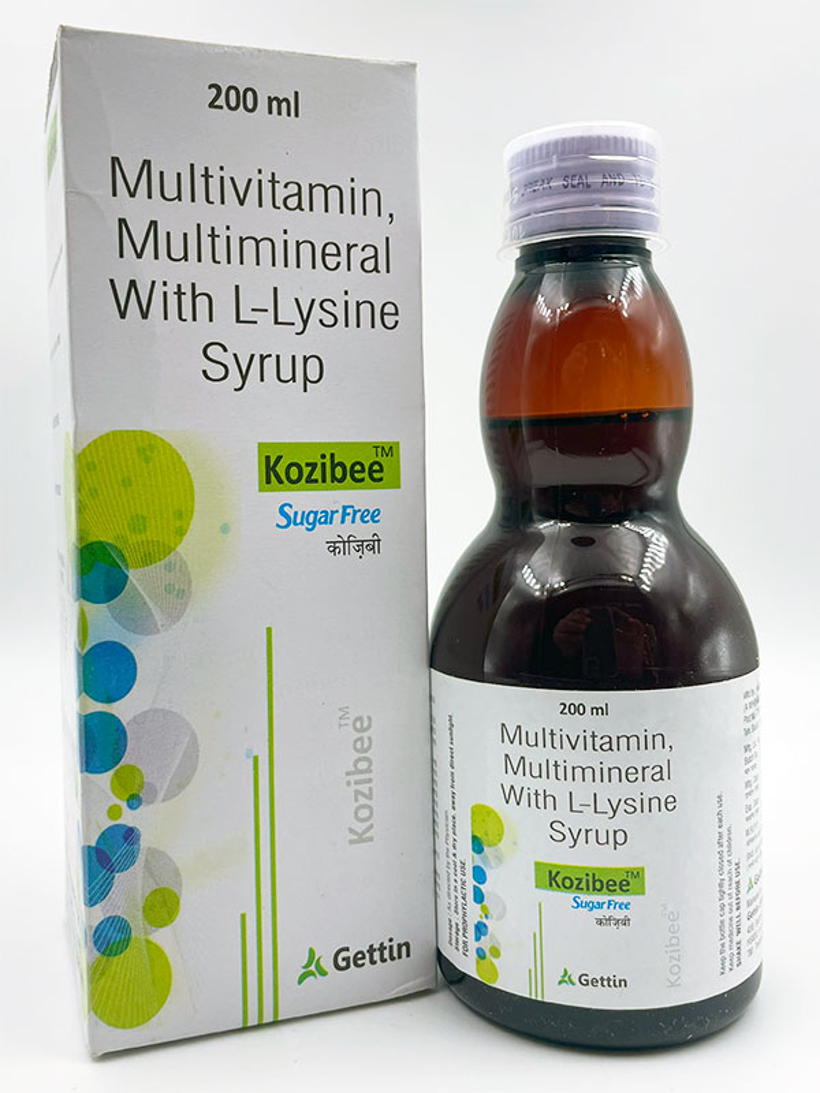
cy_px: 546
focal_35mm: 26
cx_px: 410
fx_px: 821
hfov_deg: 53.1
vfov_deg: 67.3
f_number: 1.6
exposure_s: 1/349
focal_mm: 4.2
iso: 32
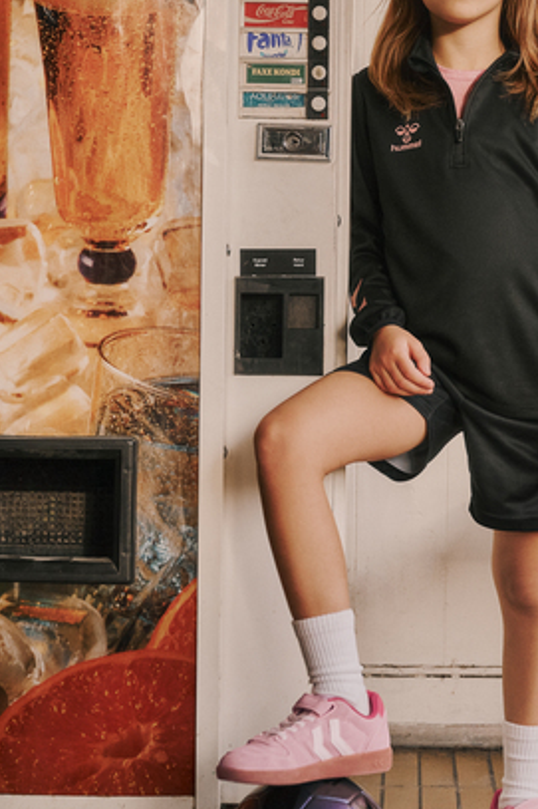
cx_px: 408
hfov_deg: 18.0
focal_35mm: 75
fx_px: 1683
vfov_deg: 26.9
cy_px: 318
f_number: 4
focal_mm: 47
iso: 320
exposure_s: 1/1000
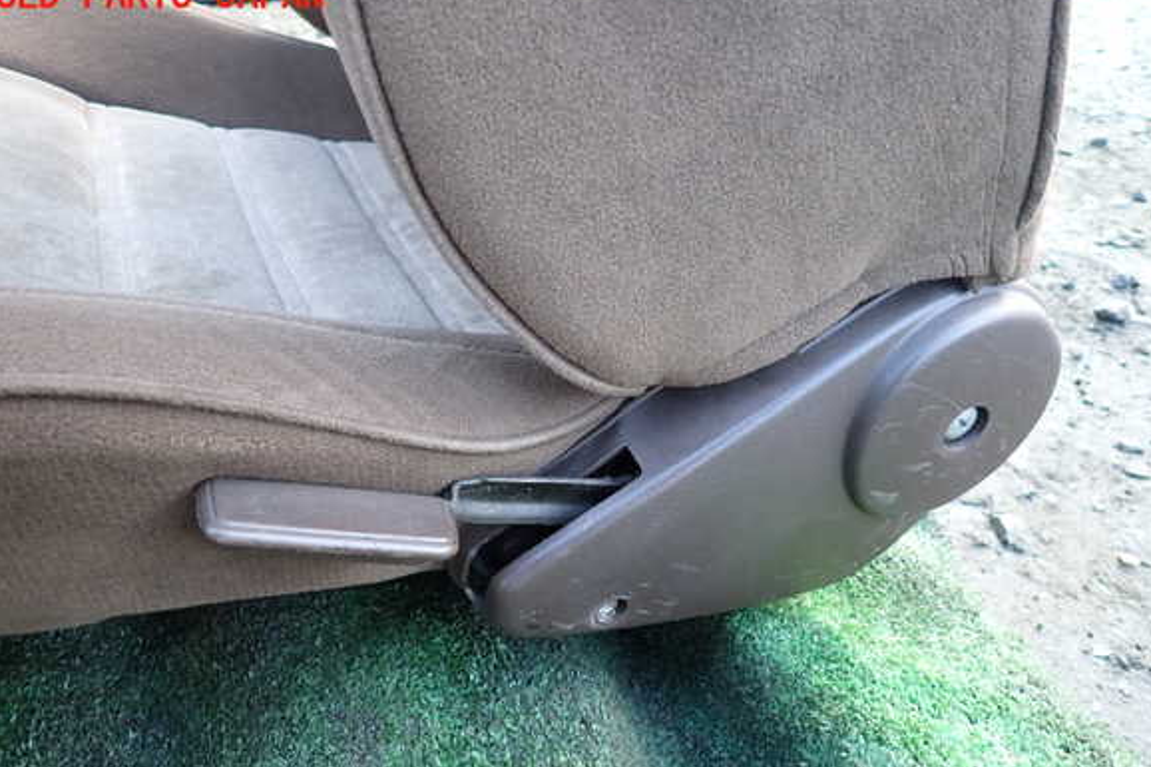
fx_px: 863
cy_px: 418
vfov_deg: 47.8
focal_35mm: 27
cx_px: 560
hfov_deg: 67.4
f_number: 2
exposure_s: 1/60
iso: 200
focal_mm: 4.5
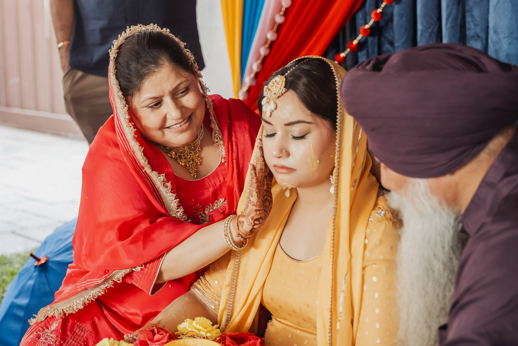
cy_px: 173
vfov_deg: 19.2
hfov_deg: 28.5
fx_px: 1022
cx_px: 259
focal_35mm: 71
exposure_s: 1/200
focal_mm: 47.6
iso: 1250
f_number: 2.8
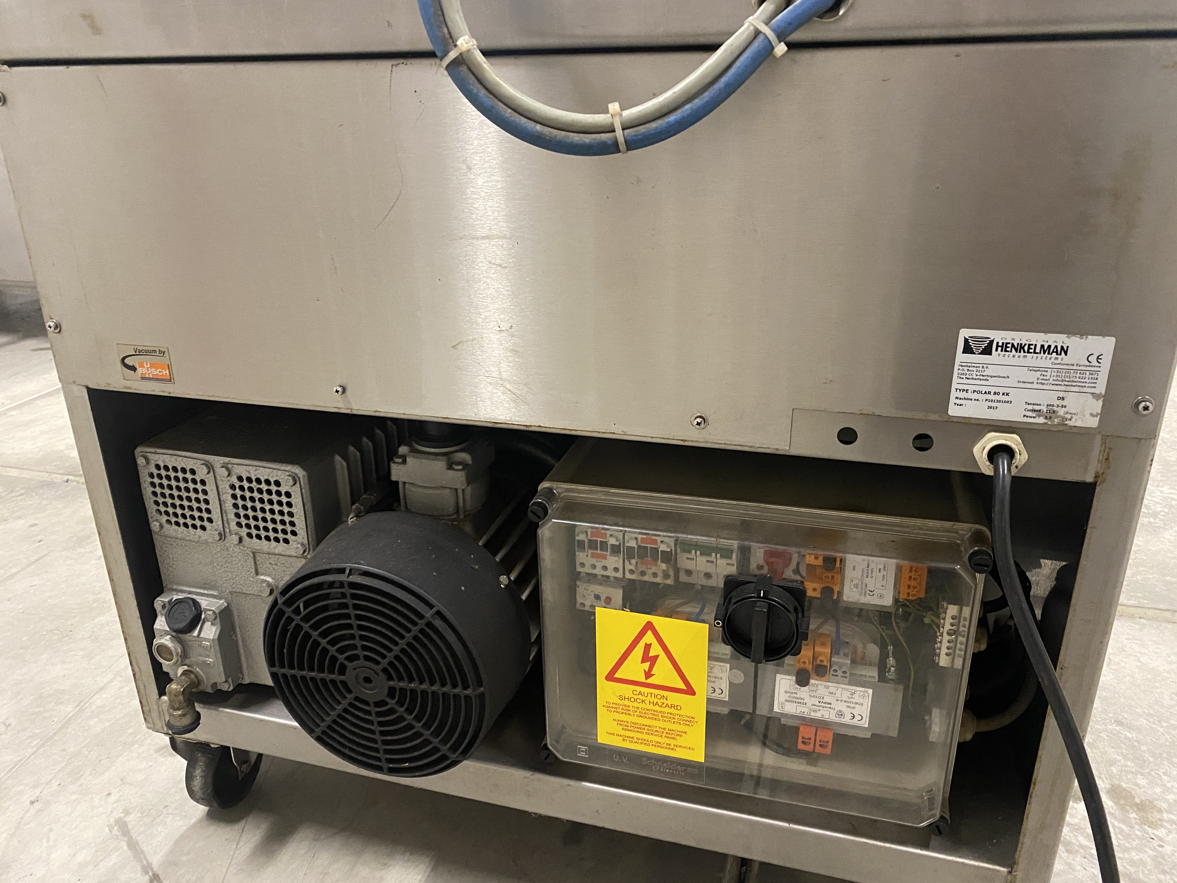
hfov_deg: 67.3
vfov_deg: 53.1
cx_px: 588
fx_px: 884
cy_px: 442
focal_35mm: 26
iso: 640
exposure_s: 1/33
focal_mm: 4.25
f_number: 1.8
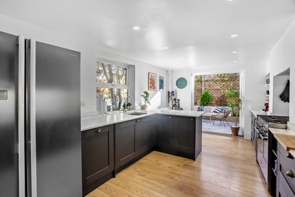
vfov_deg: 73.8
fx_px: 131
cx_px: 148
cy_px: 98
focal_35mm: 16
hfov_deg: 96.7
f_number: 8
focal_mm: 16
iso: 1000
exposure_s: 1/750
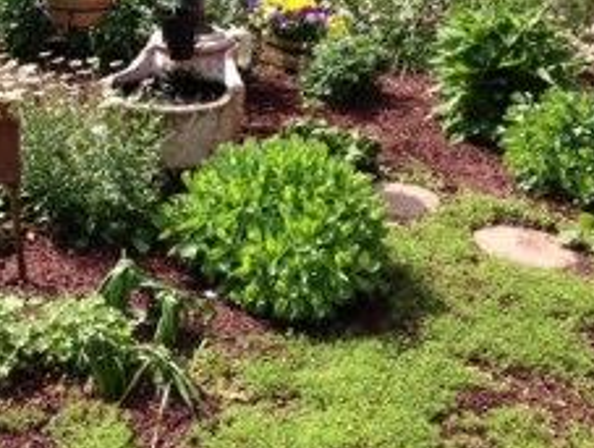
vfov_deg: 22.3
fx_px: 1117
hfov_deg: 29.1
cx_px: 120
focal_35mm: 65
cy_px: 79
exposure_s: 1/577
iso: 50
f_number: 2.4
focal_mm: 4.12
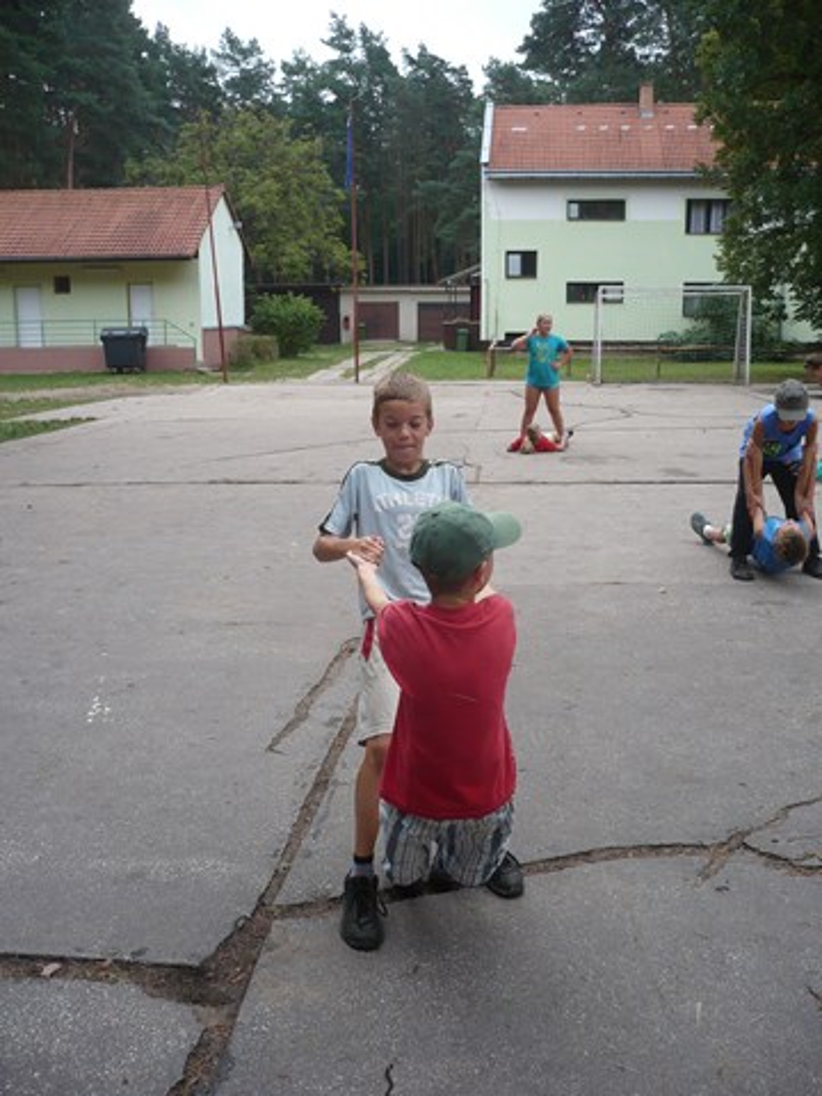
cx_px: 411
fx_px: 1108
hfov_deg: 40.7
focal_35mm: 35
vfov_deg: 52.6
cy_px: 548
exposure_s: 1/250
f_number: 2.8
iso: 100
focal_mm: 5.8
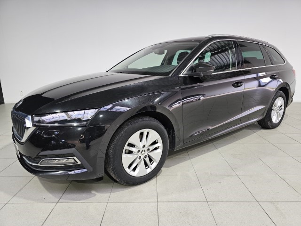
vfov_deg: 58.9
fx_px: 200
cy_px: 113
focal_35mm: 23
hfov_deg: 73.9
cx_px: 150
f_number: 1.7
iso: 125
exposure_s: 1/100
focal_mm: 6.3
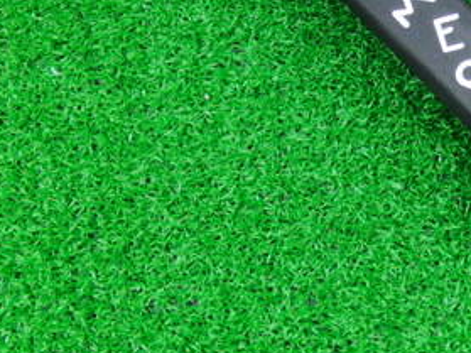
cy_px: 147
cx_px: 501
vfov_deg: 17.3
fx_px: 1156
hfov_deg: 21.9
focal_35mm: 85
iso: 400
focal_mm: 6.42
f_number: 3.6
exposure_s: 1/25
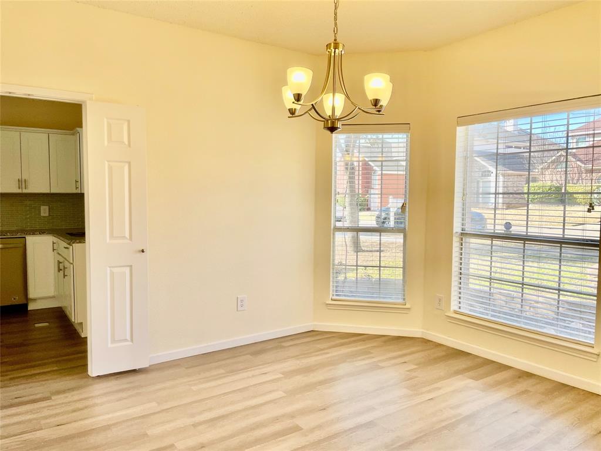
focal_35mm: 26
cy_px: 226
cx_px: 300
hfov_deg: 67.3
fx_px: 451
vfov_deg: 53.1
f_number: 1.6
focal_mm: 4.2
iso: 32
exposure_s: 1/217
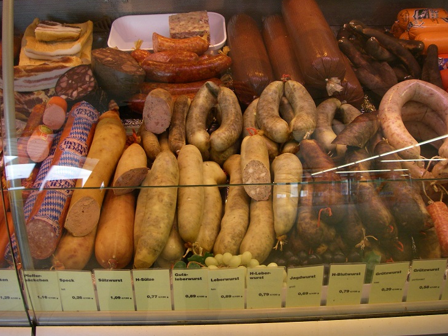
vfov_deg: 35.9
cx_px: 217
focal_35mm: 40
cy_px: 163
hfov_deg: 46.8
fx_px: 518
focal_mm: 6.3
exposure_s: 1/50
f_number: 3.3
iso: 160
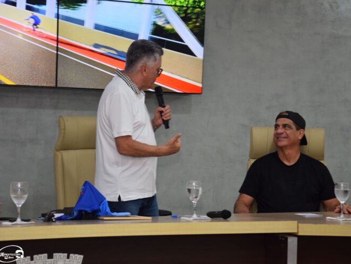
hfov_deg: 17.3
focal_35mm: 114
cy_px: 132
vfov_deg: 13.0
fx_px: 1156
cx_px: 192
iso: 800
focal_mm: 70
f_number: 5.3
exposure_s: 1/80
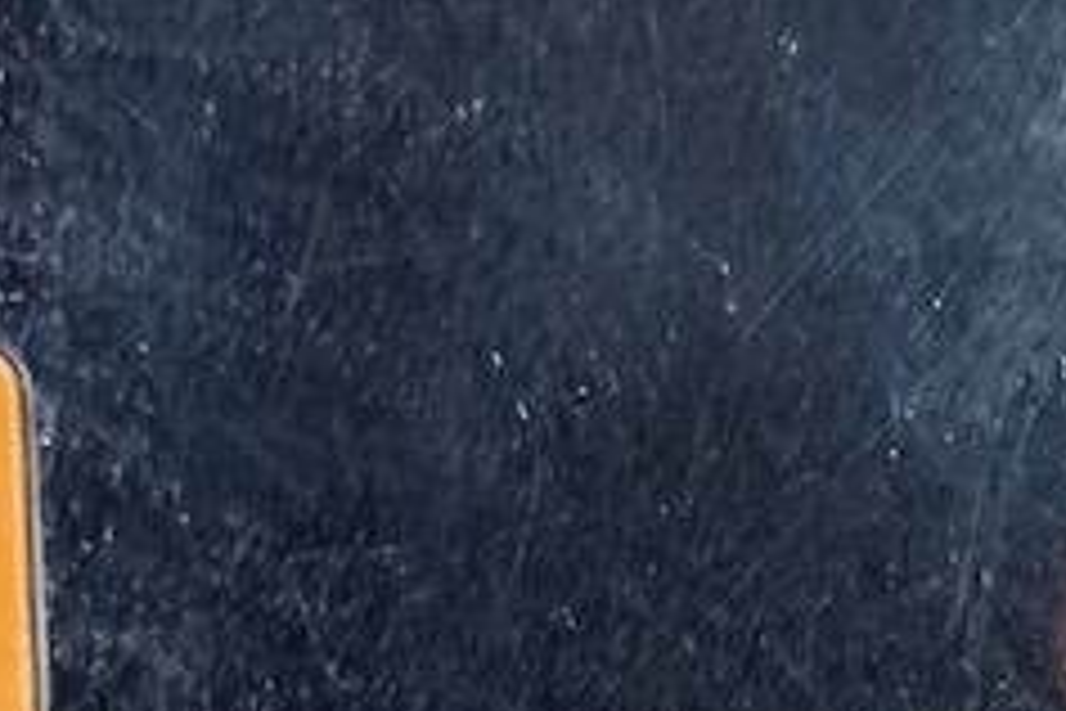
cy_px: 562
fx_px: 4323
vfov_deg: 9.4
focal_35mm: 146
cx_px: 1053
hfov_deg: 13.9
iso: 50
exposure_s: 1/121
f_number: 1.5
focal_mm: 5.7
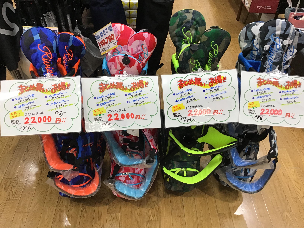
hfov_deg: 58.4
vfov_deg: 45.4
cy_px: 114
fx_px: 272
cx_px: 152
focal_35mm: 31
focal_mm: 3.3
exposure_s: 1/30
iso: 32
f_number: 2.4
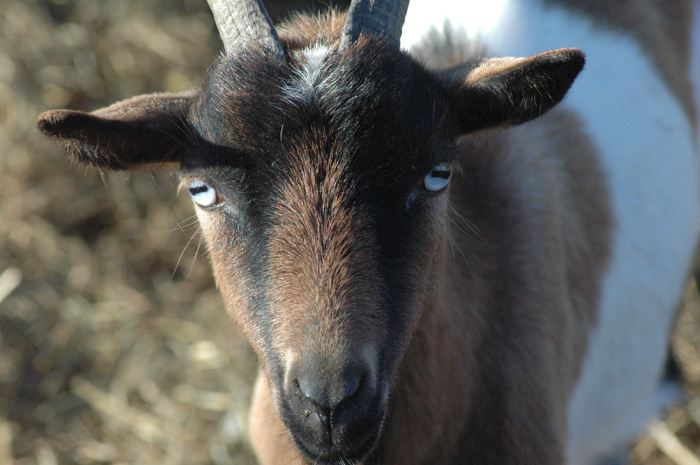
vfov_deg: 5.5
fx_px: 4808
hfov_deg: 8.3
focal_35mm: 248
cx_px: 350
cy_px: 232
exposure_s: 1/800
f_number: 7.1
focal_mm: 165
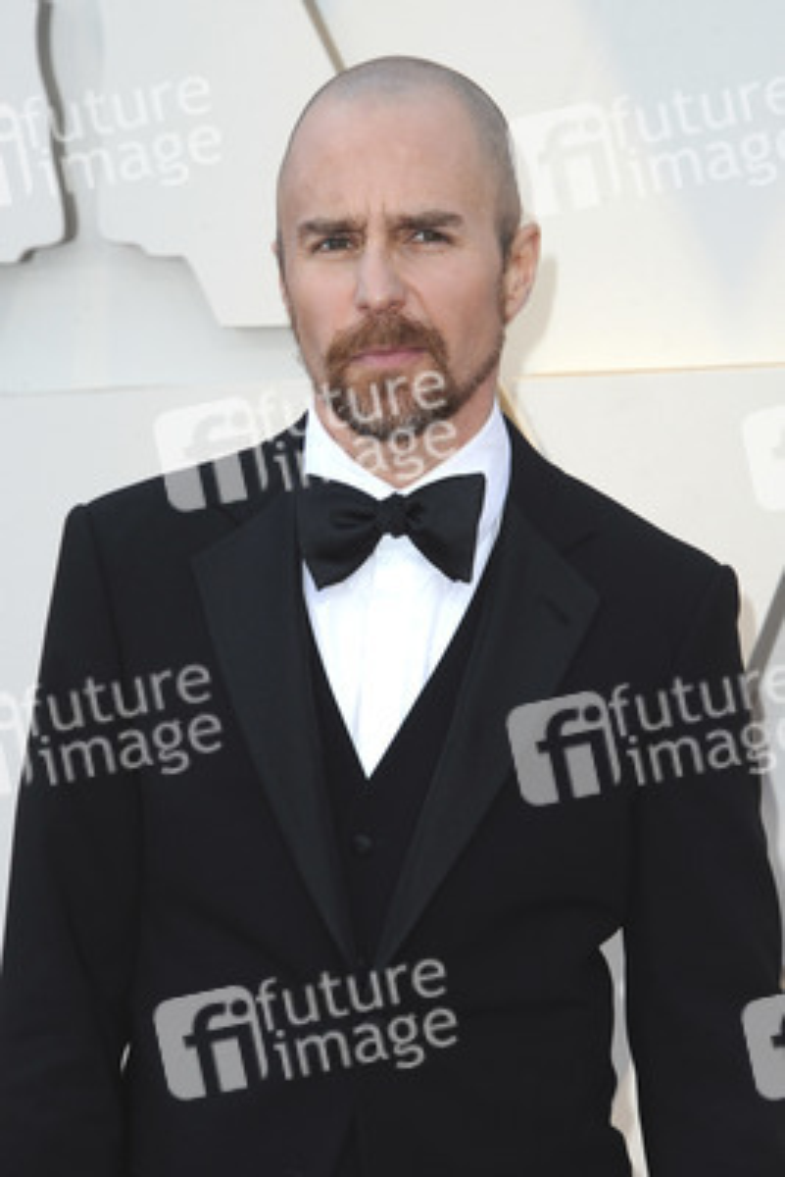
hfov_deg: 8.1
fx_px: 5555
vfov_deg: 12.1
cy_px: 588
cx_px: 392
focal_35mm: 170
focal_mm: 170
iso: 800
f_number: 8
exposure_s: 1/250
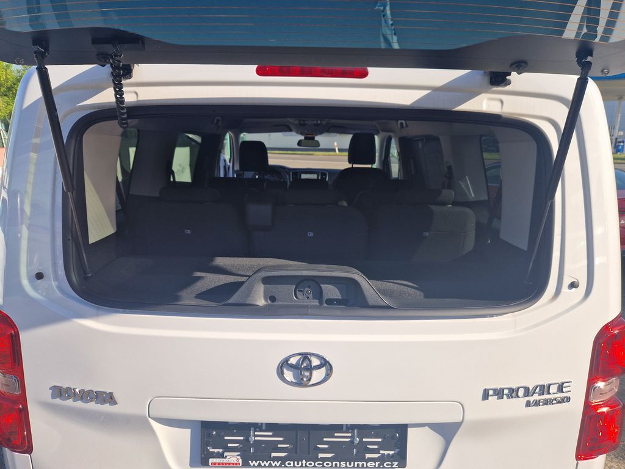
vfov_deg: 58.9
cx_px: 312
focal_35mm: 23
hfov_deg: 73.9
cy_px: 234
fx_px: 415
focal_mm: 5.4
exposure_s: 1/912
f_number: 1.8
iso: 50
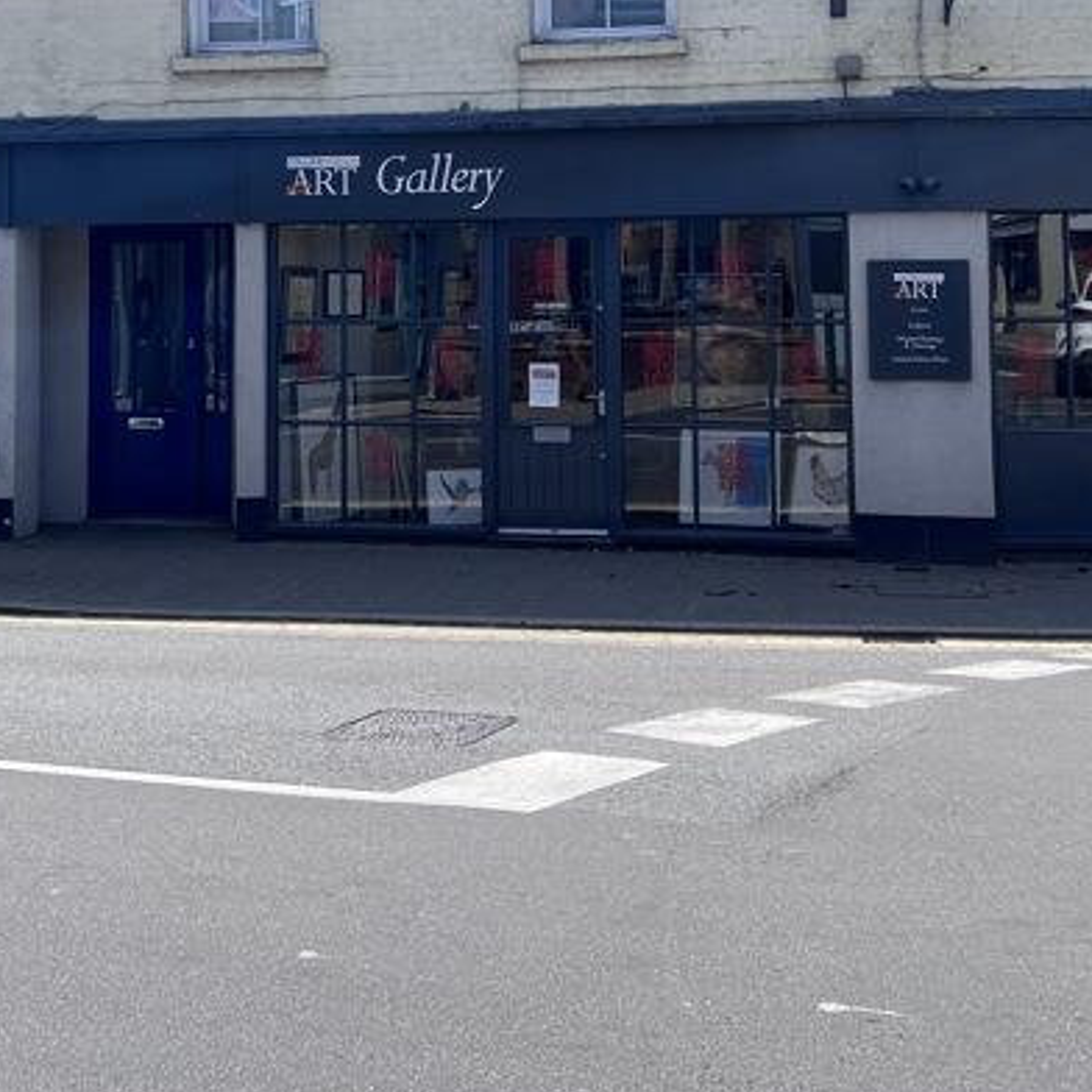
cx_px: 454
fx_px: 2141
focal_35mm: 60
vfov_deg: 27.8
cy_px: 150
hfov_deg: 28.6
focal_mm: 5.7
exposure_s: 1/3571
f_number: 1.5
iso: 50
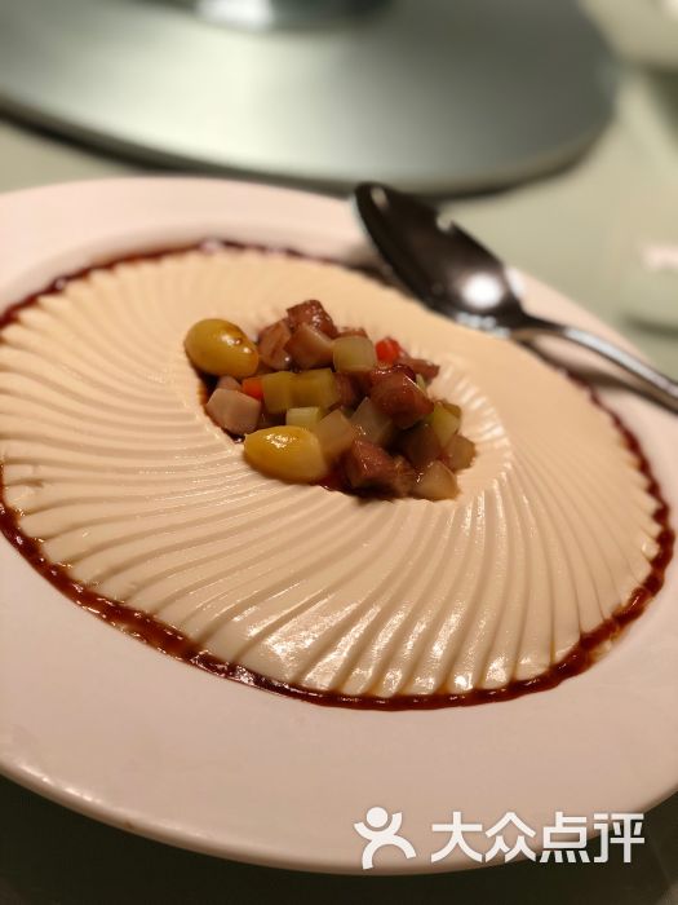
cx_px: 339
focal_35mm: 52
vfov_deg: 36.8
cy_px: 452
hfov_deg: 28.0
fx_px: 1358
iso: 40
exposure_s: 1/100
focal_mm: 6
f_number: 2.4
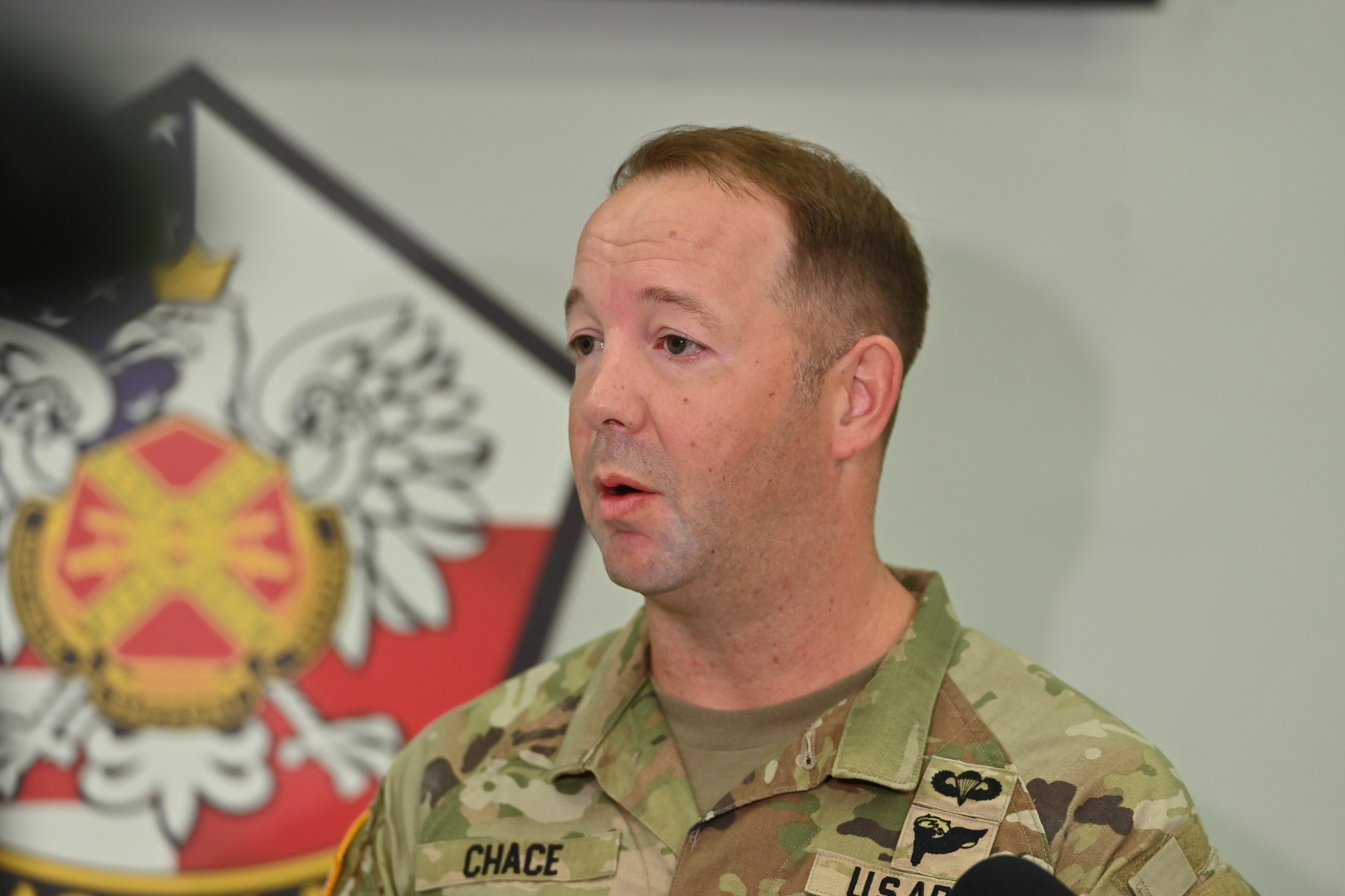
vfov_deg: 12.5
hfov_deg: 18.6
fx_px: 4109
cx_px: 672
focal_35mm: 110
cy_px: 448
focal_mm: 110
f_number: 2.8
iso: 720
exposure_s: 1/400
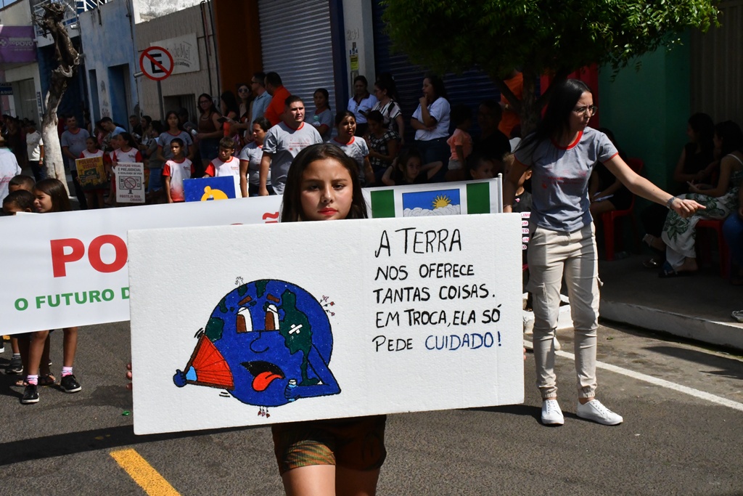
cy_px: 248
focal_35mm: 52
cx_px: 372
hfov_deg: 38.2
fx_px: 1073
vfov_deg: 26.0
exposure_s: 1/2500
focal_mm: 35
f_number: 25
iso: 5000
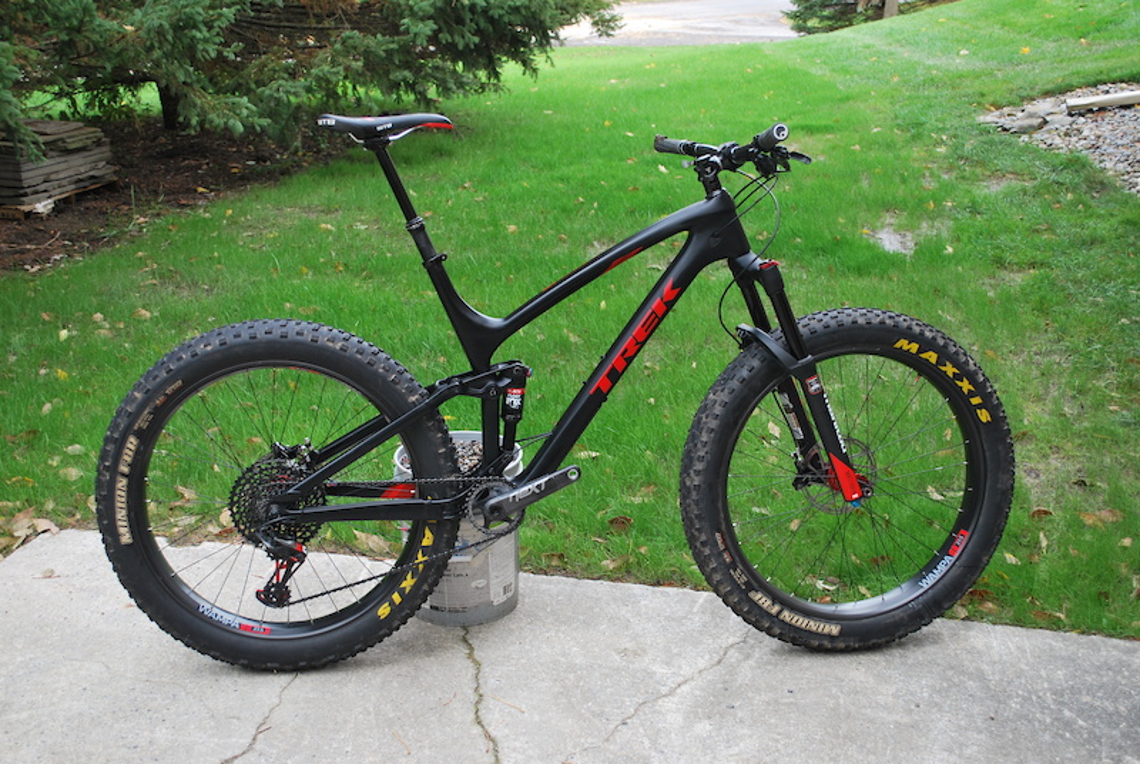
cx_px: 570
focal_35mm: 45
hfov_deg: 43.5
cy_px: 382
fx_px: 1427
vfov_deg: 30.0
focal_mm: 30
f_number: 4.8
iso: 200
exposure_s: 1/80
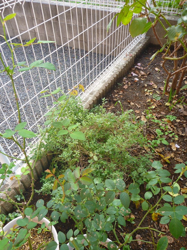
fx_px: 202
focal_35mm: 28
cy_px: 125
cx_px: 94
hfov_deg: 49.7
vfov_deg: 63.4
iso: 80
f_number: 3.3
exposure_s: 1/80
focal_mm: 4.9
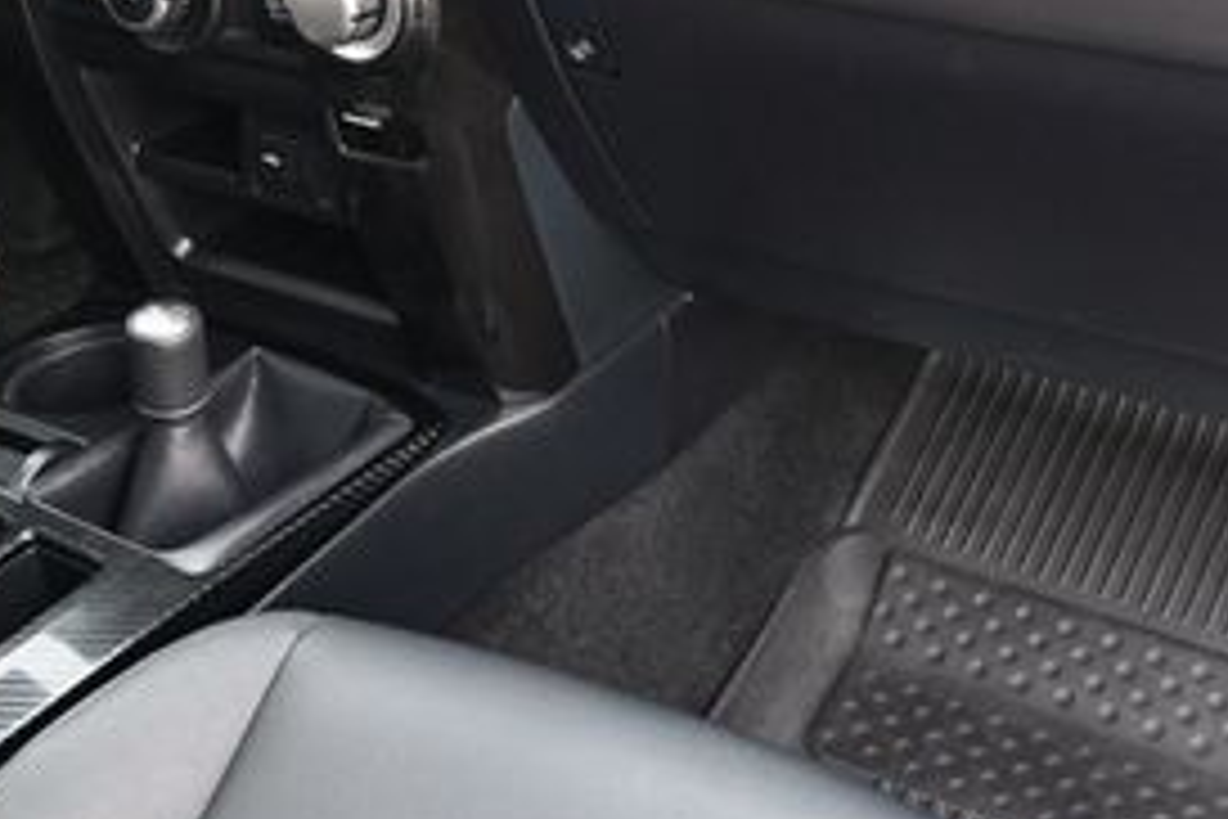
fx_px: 2339
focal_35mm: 69
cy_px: 184
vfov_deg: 19.7
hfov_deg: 29.4
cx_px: 513
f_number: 3.8
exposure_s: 1/125
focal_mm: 19.5
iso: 1250
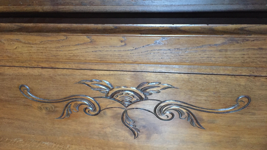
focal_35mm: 32
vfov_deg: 36.6
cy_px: 84
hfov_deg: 61.0
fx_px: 227
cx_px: 132
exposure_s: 1/17
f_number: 2.2
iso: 500
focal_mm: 4.15
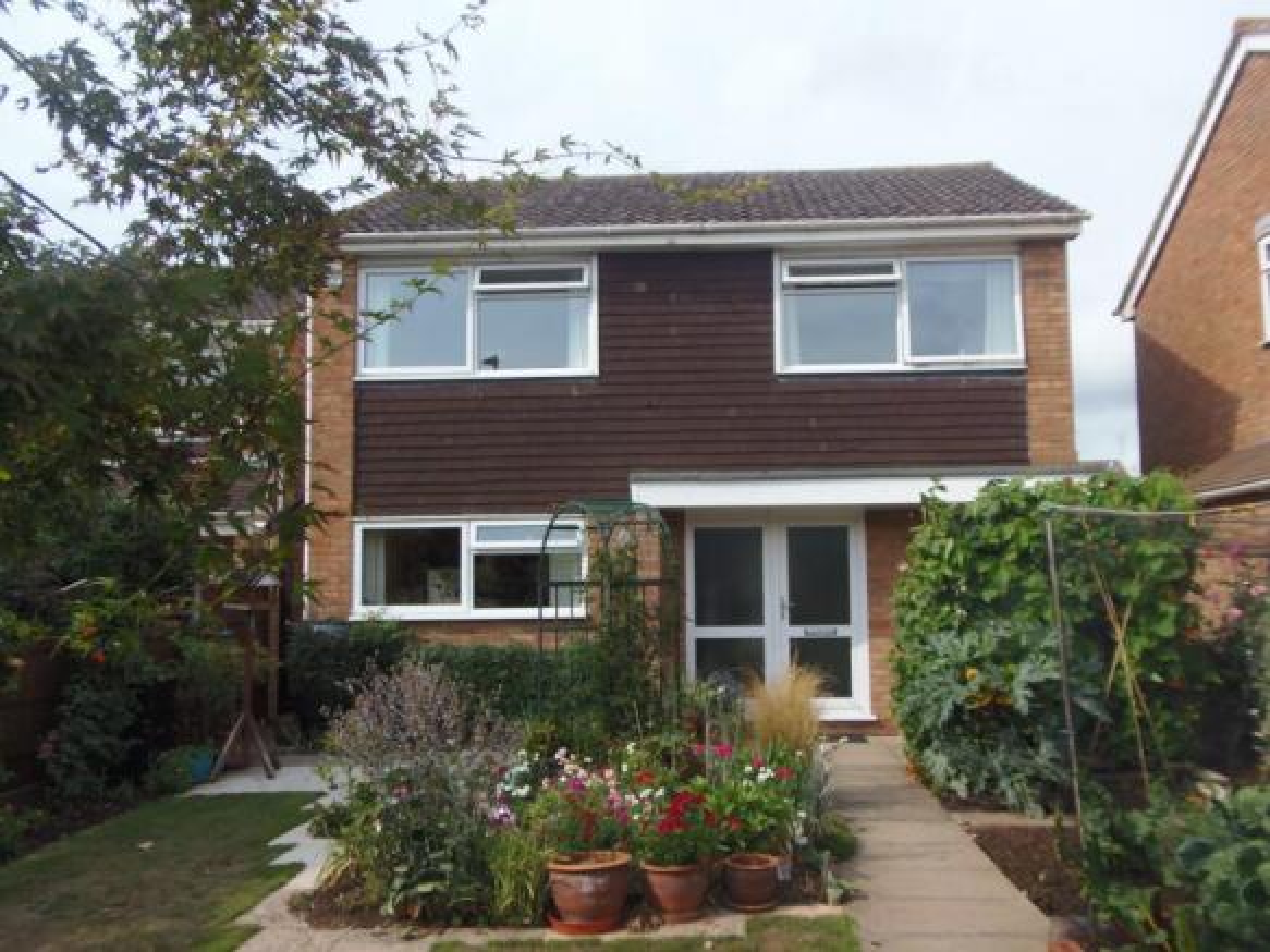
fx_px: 1100
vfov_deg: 46.8
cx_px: 635
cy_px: 476
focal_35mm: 30
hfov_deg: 60.0
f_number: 3.2
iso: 64
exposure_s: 1/500
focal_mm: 5.5
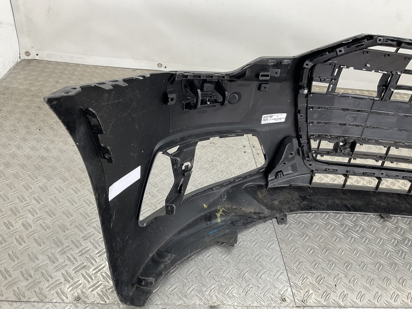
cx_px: 206
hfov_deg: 61.7
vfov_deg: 48.2
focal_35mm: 29
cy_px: 154
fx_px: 345
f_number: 1.8
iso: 32
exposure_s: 1/100
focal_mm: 3
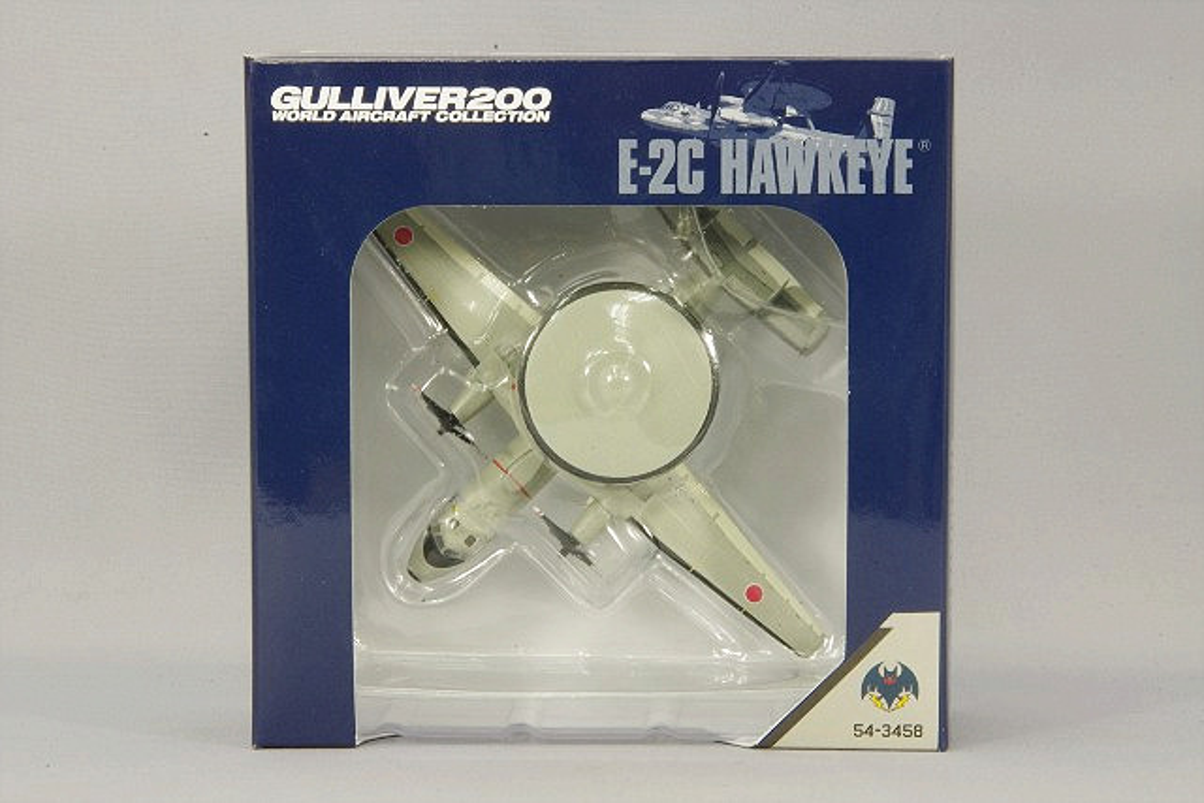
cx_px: 602
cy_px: 402
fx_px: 3746
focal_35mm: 112
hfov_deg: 18.3
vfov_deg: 12.2
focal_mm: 75
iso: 400
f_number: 32
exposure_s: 1
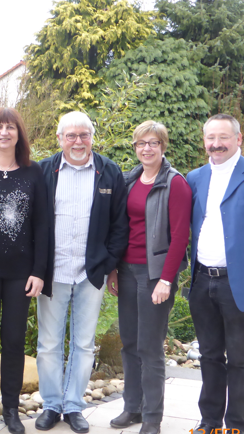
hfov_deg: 16.7
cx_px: -17
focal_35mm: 70
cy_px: 225
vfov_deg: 30.2
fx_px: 806
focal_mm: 6.9
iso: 250
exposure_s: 1/60
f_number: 3.9
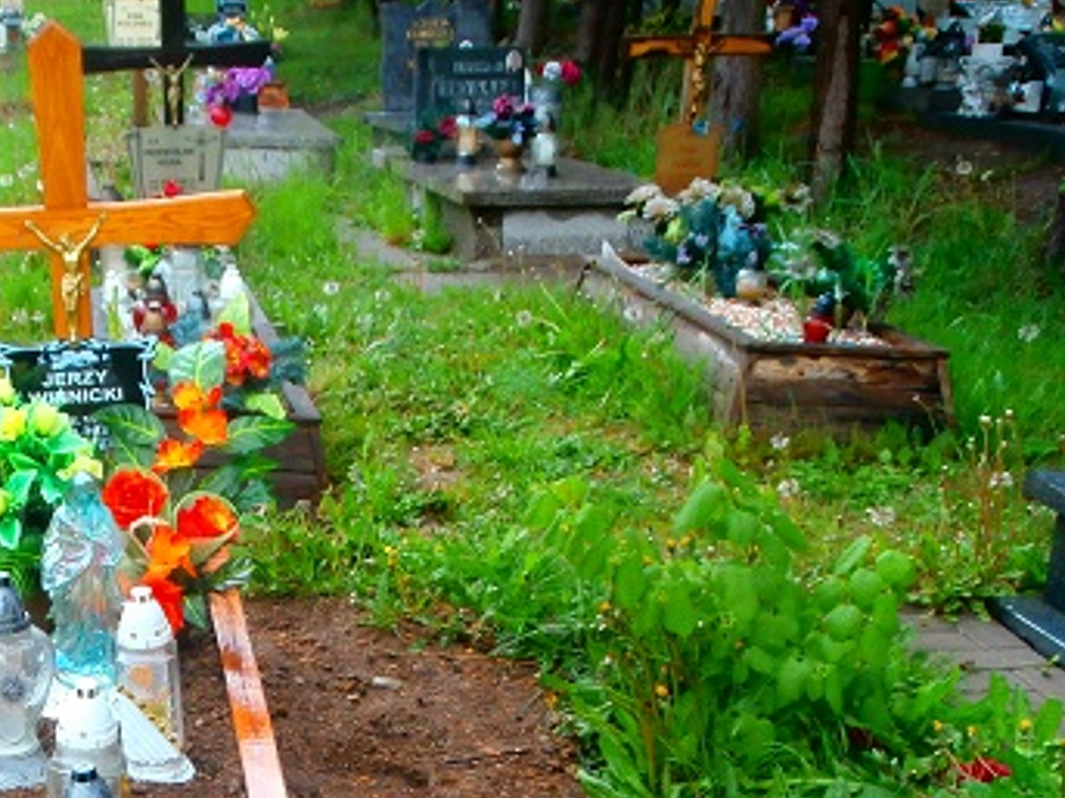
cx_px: 183
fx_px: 1722
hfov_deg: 33.2
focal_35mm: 56
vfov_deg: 25.3
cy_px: 708
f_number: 3.5
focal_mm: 5.36
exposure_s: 1/60
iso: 125
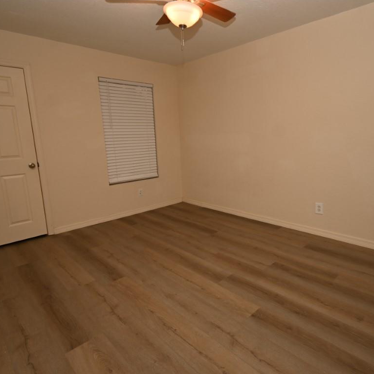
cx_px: 210
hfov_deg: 74.5
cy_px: 182
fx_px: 244
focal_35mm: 20
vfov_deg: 74.8
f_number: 4.5
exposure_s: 1/60
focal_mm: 10
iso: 100
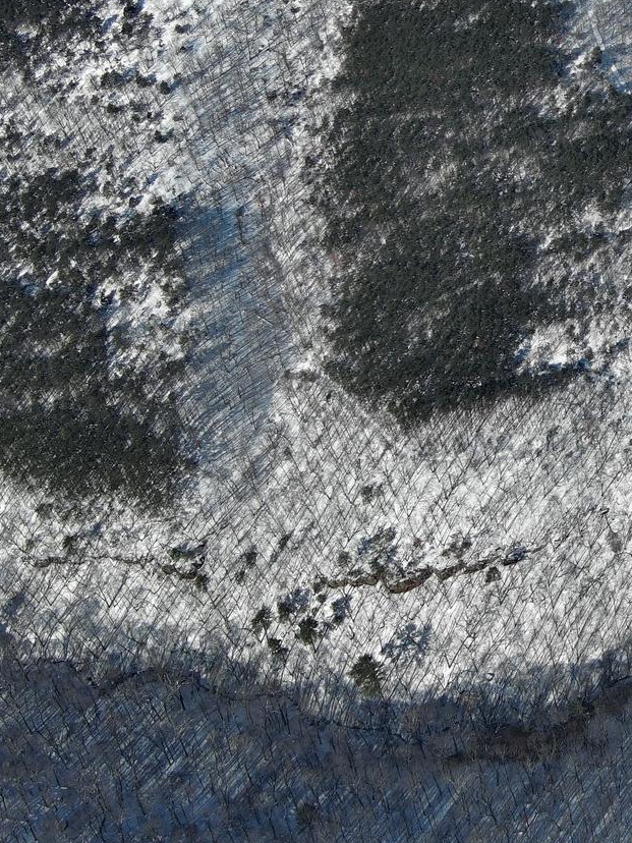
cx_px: 803
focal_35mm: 69
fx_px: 1680
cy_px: 195
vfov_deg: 27.7
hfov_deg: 19.7
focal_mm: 10.57
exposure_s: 1/1992
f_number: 2.8
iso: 100
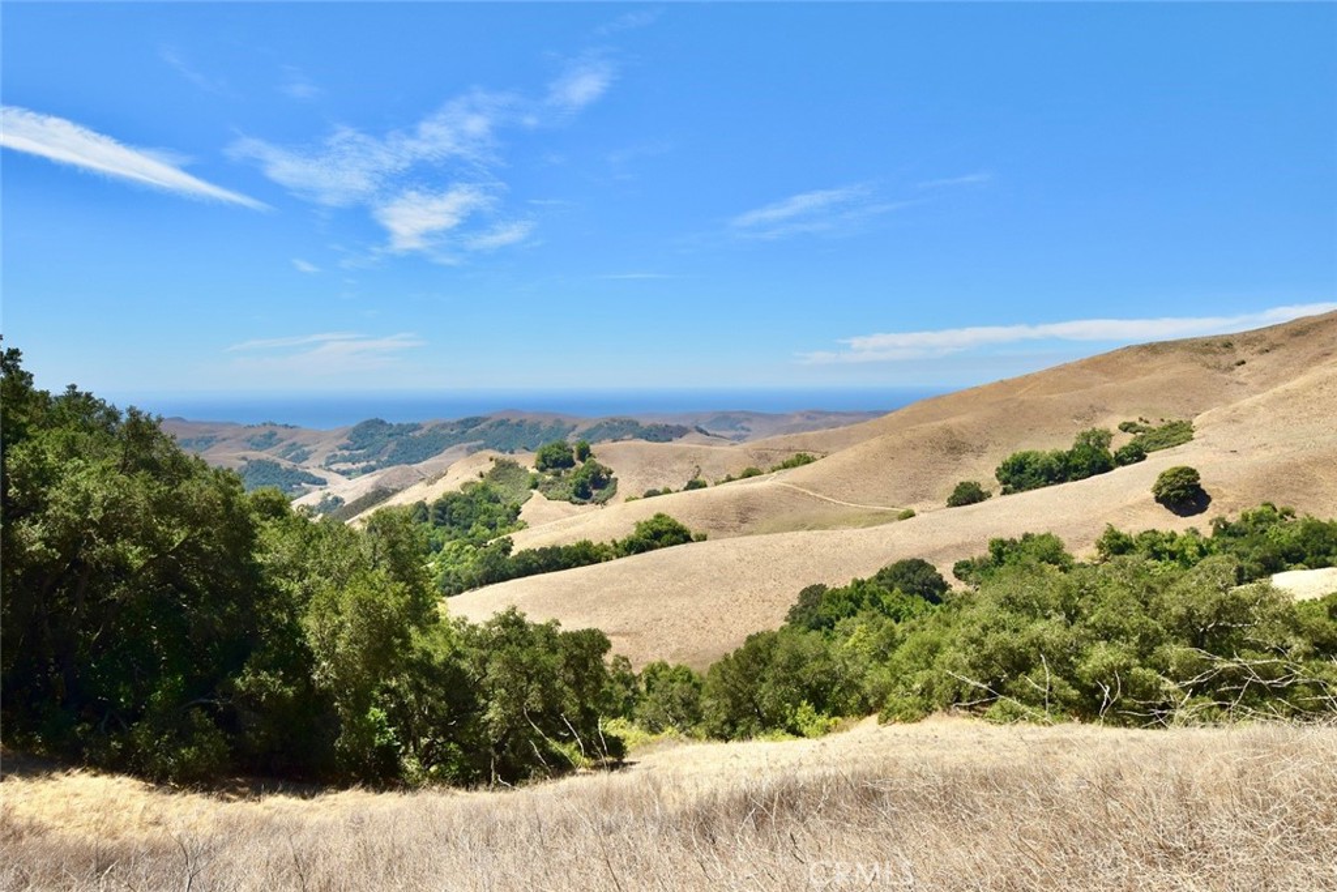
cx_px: 668
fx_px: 947
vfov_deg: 50.4
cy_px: 446
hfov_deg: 70.4
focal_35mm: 26
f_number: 11
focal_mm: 17
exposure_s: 1/400
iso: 400
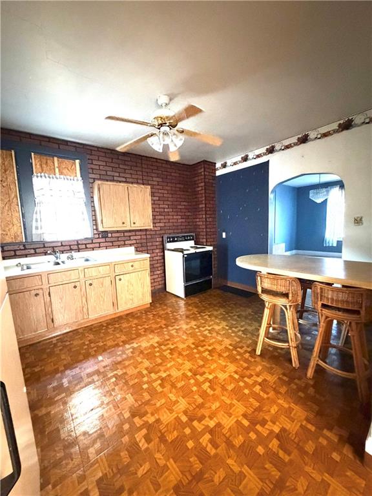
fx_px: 201
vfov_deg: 102.1
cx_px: 186
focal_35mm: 14
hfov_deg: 85.7
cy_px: 248
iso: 1250
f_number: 2.2
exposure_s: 1/30
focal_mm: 2.22
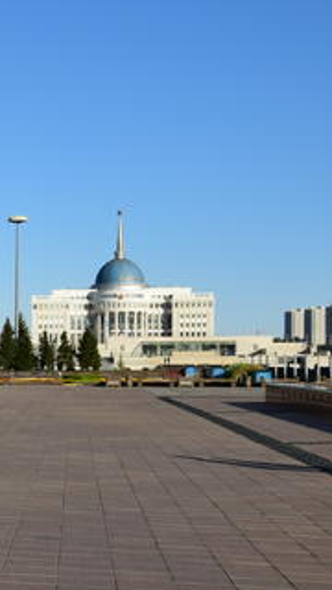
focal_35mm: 77
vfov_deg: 27.5
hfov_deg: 12.9
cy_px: 264
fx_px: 1205
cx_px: -408
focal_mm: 18
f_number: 9
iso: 100
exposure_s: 1/250
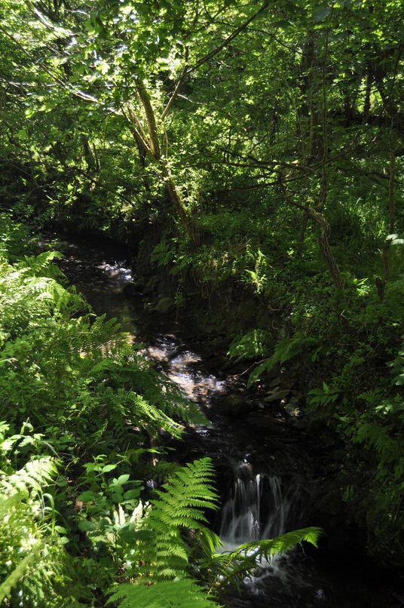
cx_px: 202
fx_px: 658
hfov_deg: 34.2
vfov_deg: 49.6
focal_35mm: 39
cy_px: 304
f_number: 4
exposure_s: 1/15
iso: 200
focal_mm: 26
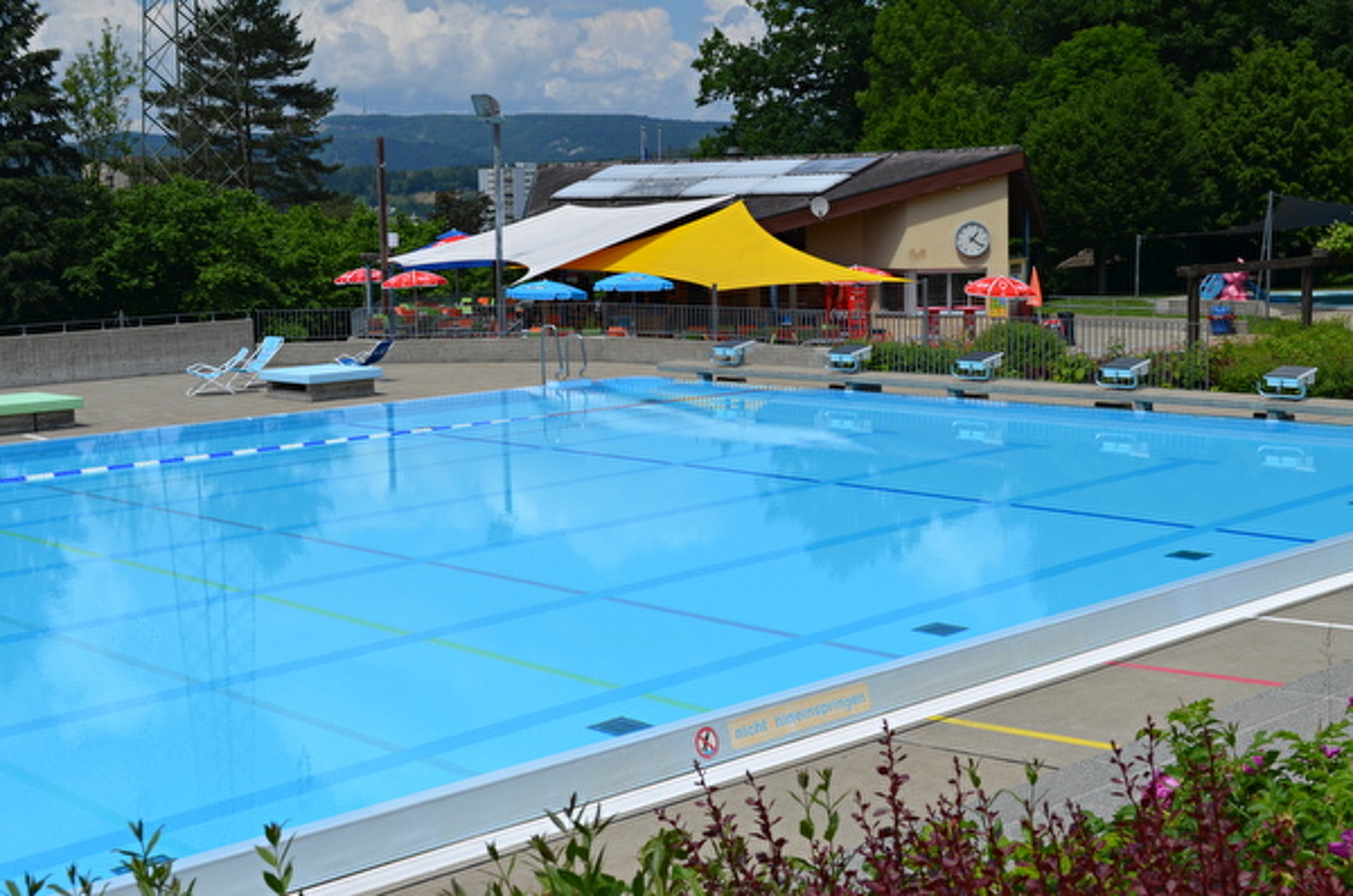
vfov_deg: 25.6
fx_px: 1968
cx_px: 676
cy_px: 448
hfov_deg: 37.9
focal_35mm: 52
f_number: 9
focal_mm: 35
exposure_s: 1/320
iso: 100
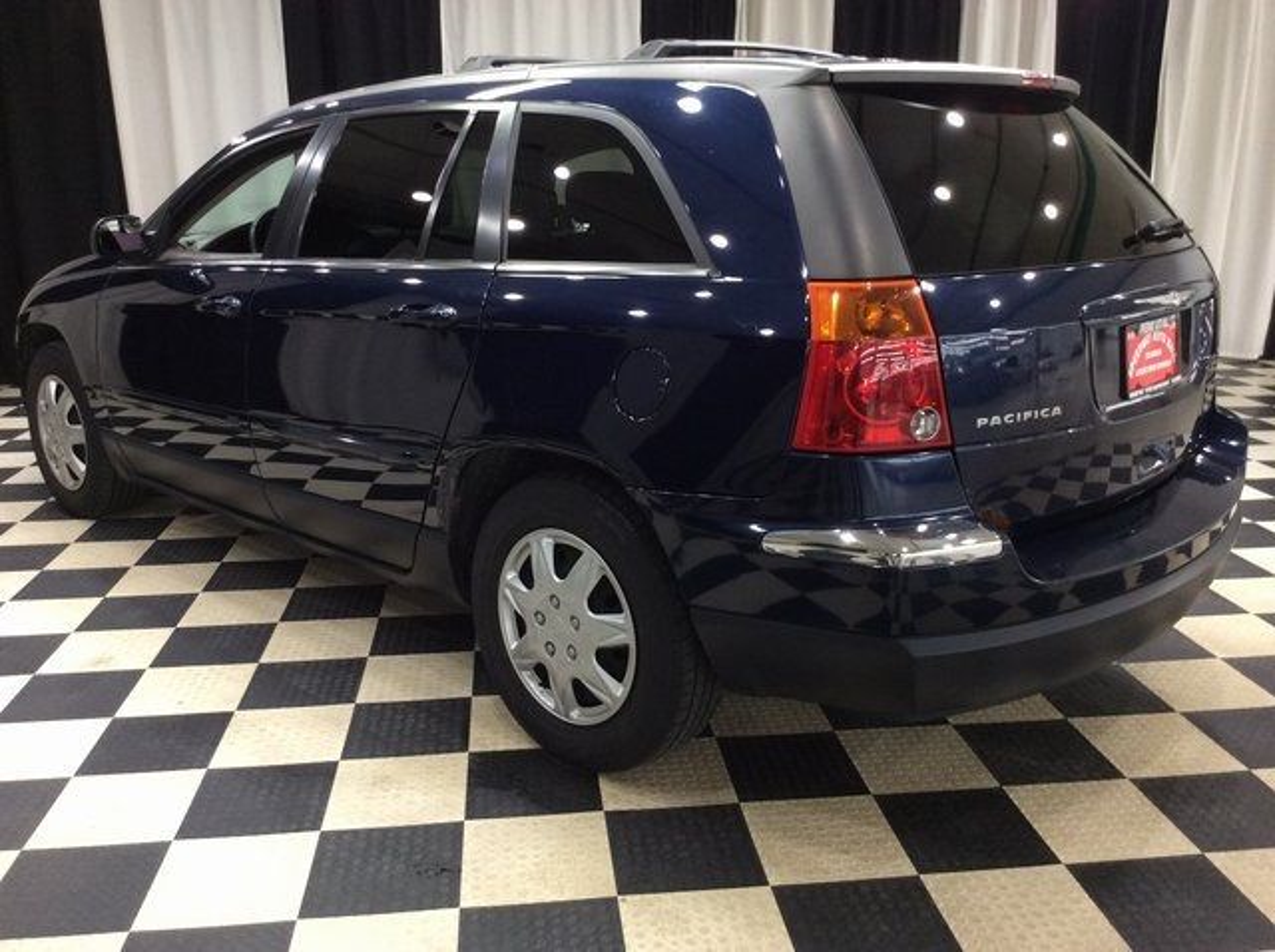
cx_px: 638
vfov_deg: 44.1
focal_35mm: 32
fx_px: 1177
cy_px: 476
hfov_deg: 56.9
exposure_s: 1/24
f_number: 2.4
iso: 80
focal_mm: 3.3
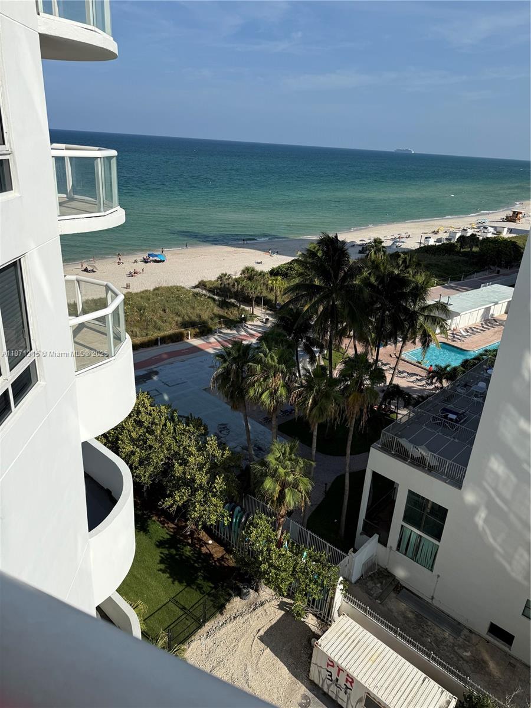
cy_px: 354
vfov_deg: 71.6
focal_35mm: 24
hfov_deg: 56.8
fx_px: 491
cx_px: 266
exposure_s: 1/6173
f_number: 1.78
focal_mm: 6.76
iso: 80
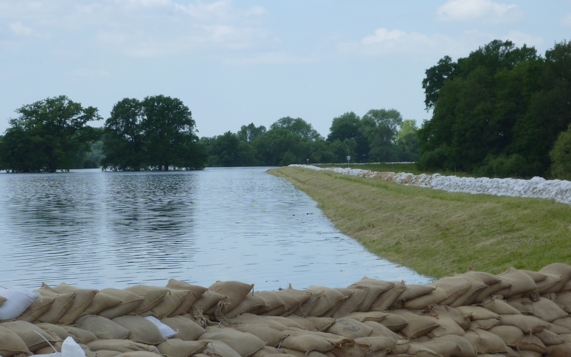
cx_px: 284
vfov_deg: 9.2
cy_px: 185
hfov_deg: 14.7
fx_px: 2210
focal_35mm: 142
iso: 80
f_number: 4.4
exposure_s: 1/500
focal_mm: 18.2
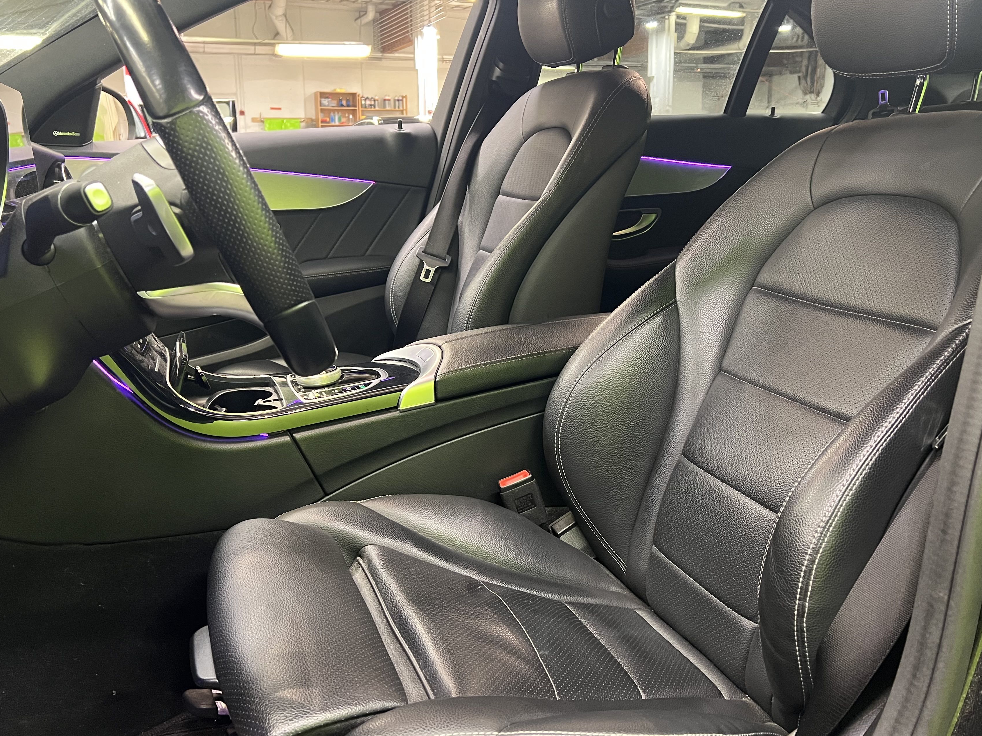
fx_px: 879
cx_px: 491
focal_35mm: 31
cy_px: 331
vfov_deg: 45.4
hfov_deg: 58.4
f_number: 1.5
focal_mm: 5.7
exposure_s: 1/50
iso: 400
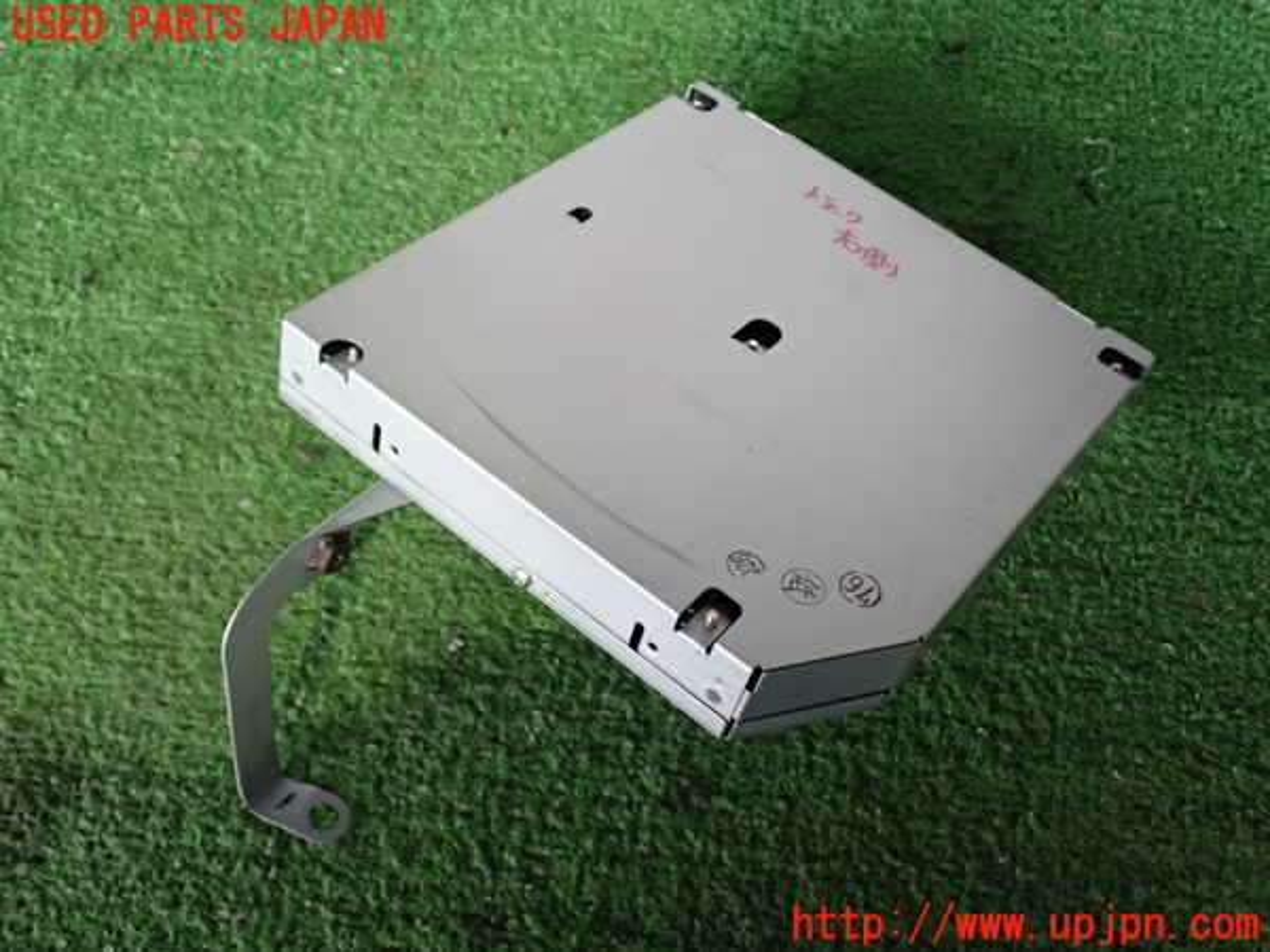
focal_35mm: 38
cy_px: 476
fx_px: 1394
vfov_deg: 37.7
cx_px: 635
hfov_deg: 49.0
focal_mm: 6.83
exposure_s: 1/40
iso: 400
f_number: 2.7
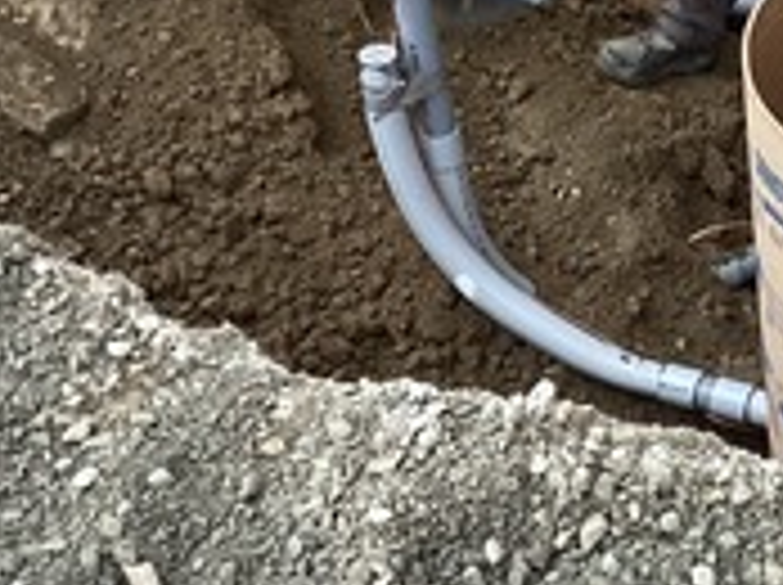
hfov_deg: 18.9
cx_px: 855
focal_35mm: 100
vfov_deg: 14.8
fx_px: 2259
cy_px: 248
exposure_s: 1/50
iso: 125
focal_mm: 3.3
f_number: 2.4
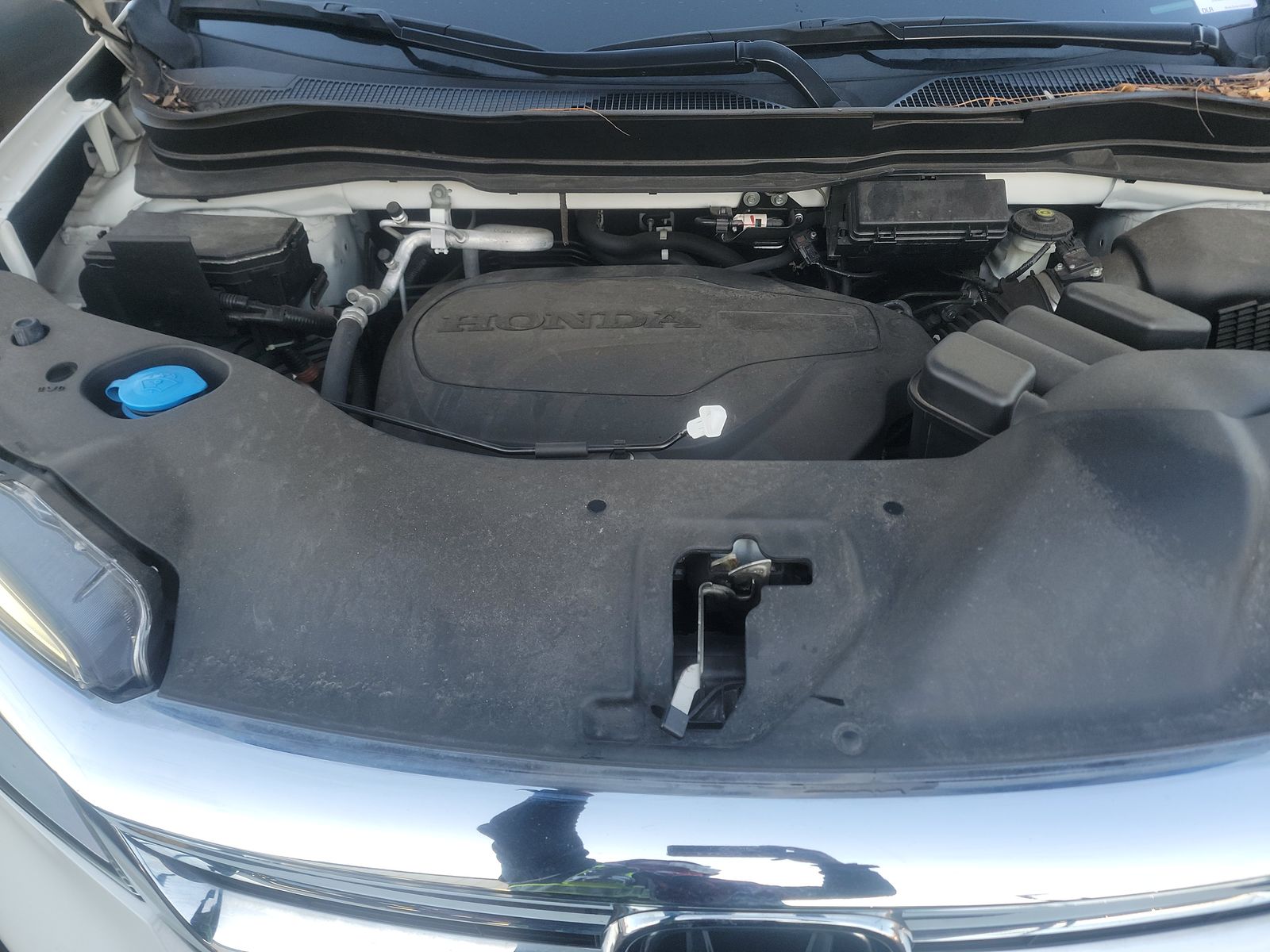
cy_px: 476
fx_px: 881
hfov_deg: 71.6
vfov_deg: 56.8
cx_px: 635
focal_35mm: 24
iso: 71
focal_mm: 6.7
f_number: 1.8
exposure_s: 1/119
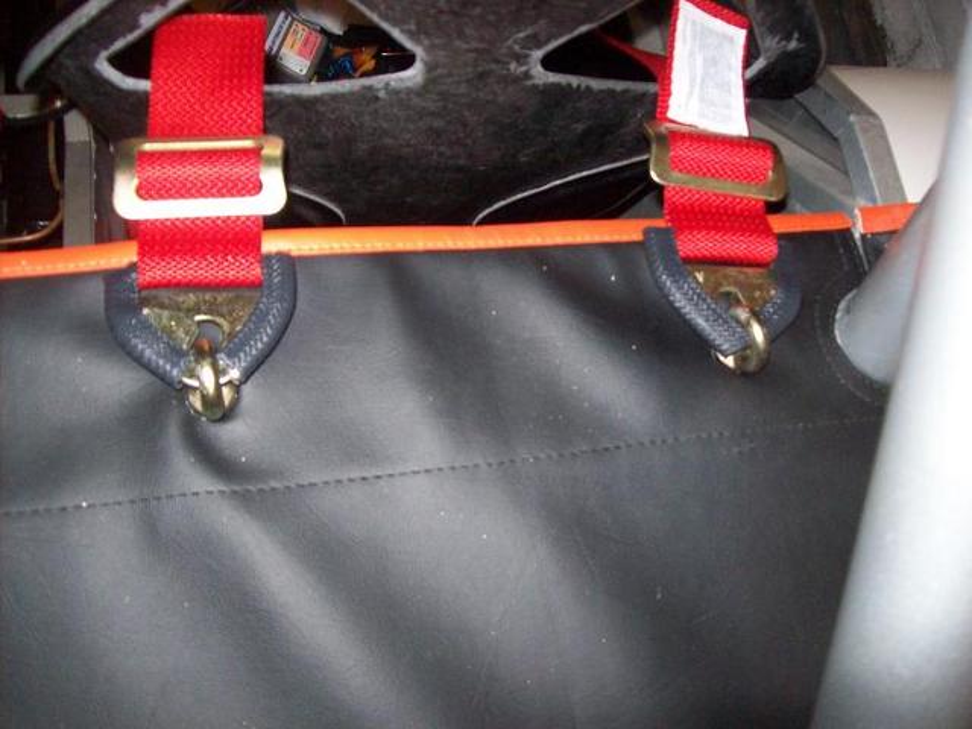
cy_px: 364
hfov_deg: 51.4
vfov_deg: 39.7
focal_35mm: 36
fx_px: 1011
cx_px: 486
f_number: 2.7
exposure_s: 1/64
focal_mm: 6
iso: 200
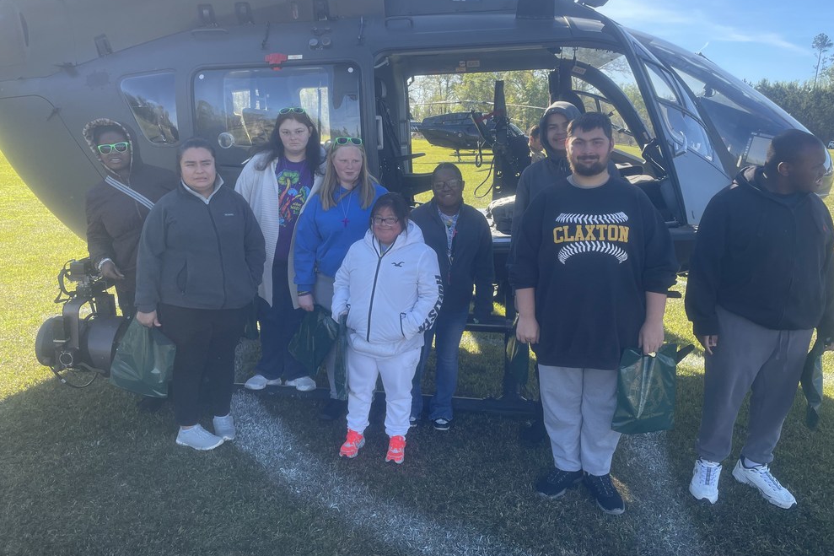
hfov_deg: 65.5
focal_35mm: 28
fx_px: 649
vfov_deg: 46.3
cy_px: 244
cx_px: 418
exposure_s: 1/545
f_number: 1.6
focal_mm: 4.2
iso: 32
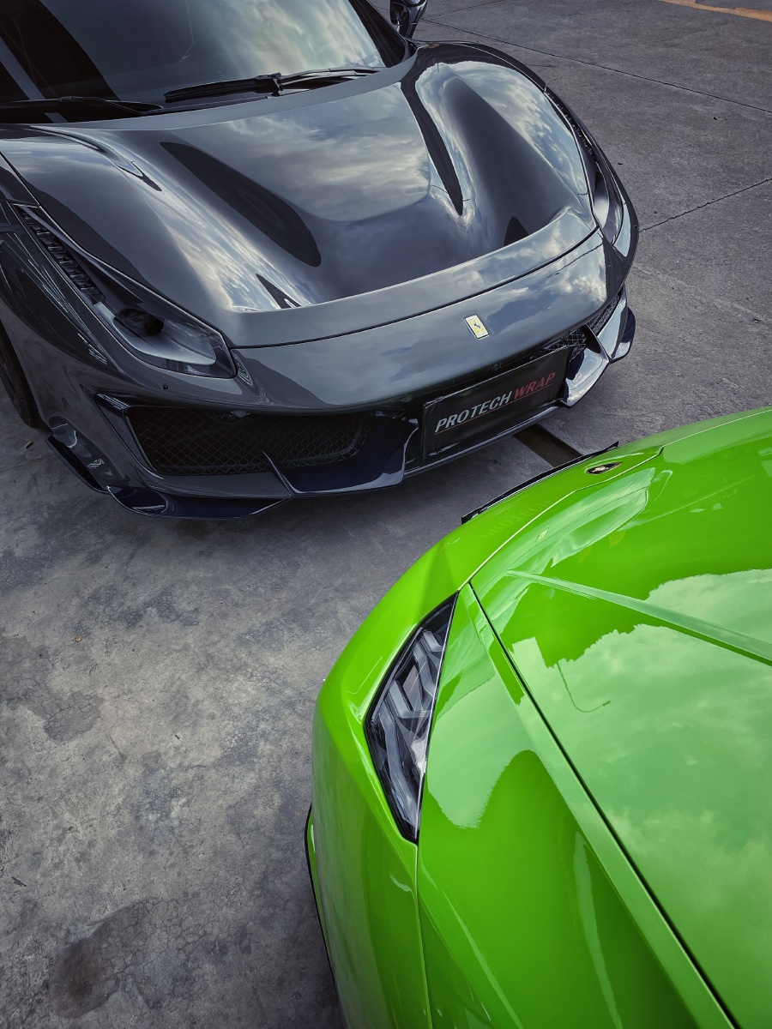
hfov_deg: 53.1
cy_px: 514
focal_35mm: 26
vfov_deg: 67.3
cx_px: 386
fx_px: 773
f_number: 1.6
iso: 32
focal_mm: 4.2
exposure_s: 1/244
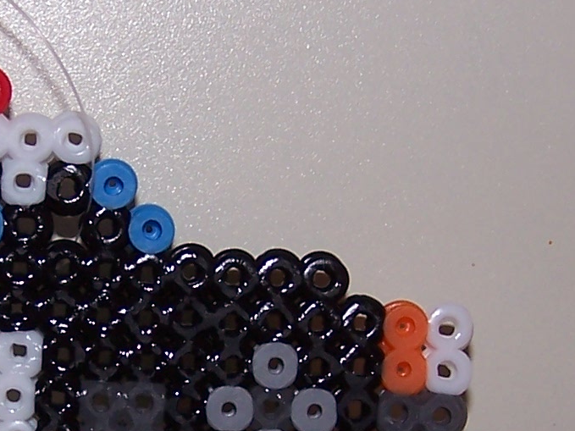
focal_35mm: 129
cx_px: 143
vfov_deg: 11.5
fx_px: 2142
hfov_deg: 15.2
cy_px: 339
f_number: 2.8
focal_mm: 6.3
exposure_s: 1/60
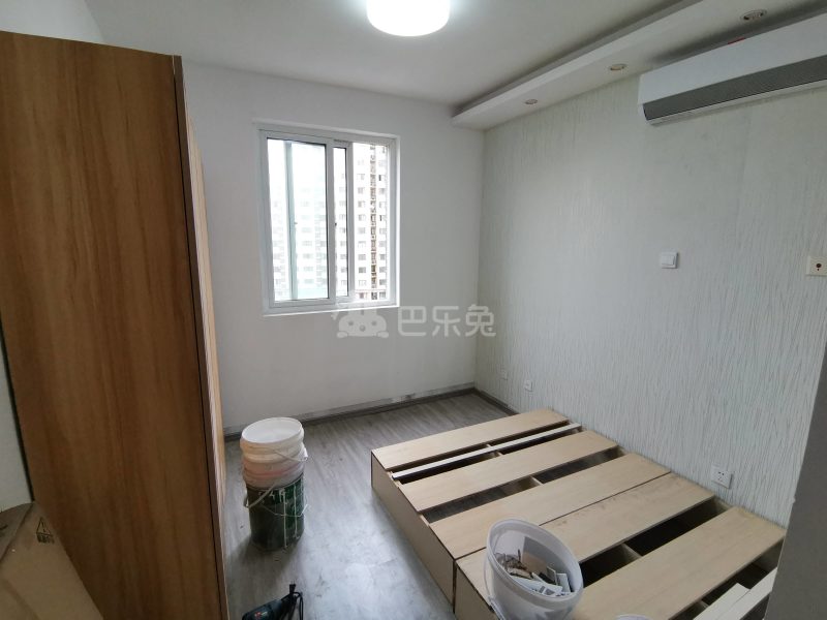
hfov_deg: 91.0
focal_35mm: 17
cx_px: 414
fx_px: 406
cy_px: 310
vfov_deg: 74.7
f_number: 2.2
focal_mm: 2.26
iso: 160
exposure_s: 1/50
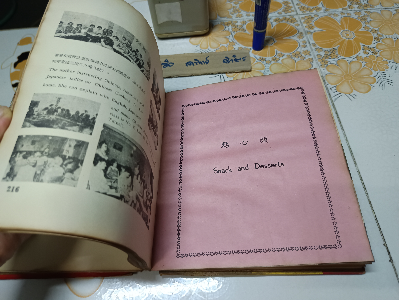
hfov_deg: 71.6
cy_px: 150
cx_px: 200
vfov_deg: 56.8
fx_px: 277
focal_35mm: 24
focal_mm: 5.31
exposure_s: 1/33.3
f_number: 1.7
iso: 1039
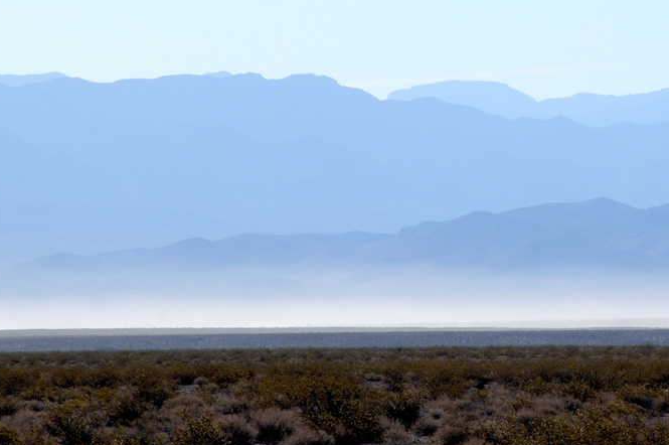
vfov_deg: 3.6
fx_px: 7152
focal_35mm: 385
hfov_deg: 5.3
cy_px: 10
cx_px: 738
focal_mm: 105
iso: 200
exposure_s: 1/200
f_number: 18
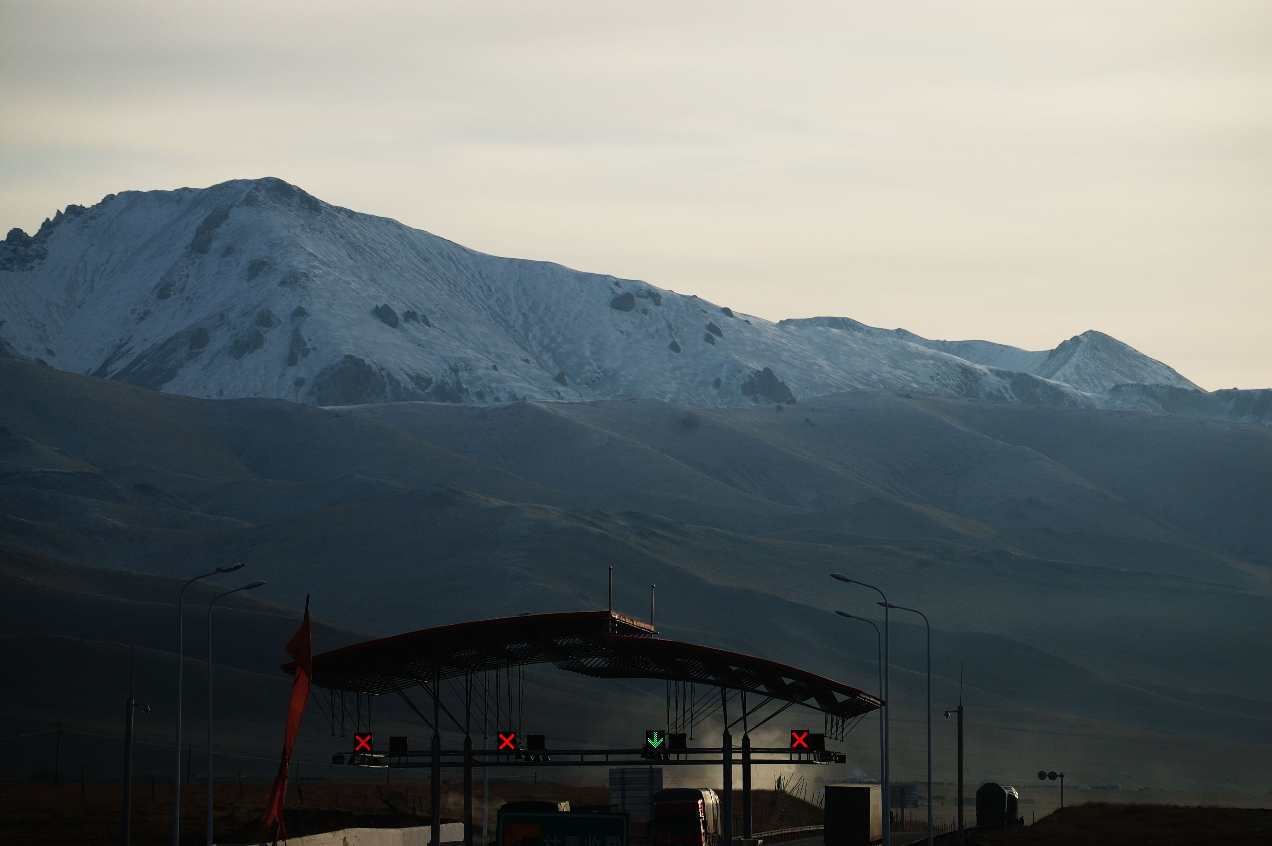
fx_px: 6884
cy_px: 423
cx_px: 636
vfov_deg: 7.0
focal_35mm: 195
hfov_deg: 10.6
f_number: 8
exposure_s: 1/1000
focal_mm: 130
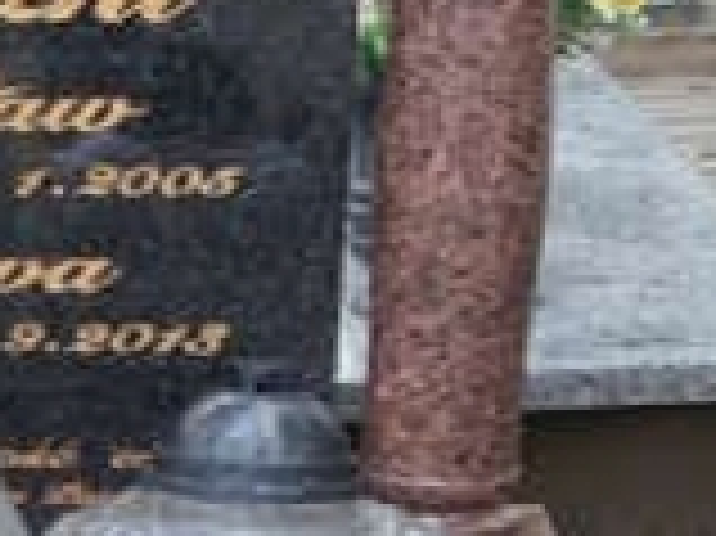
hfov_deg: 12.7
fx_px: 3162
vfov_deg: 9.4
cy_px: 788
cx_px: -81
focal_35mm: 153
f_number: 3.9
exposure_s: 1/40
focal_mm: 6.67
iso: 100
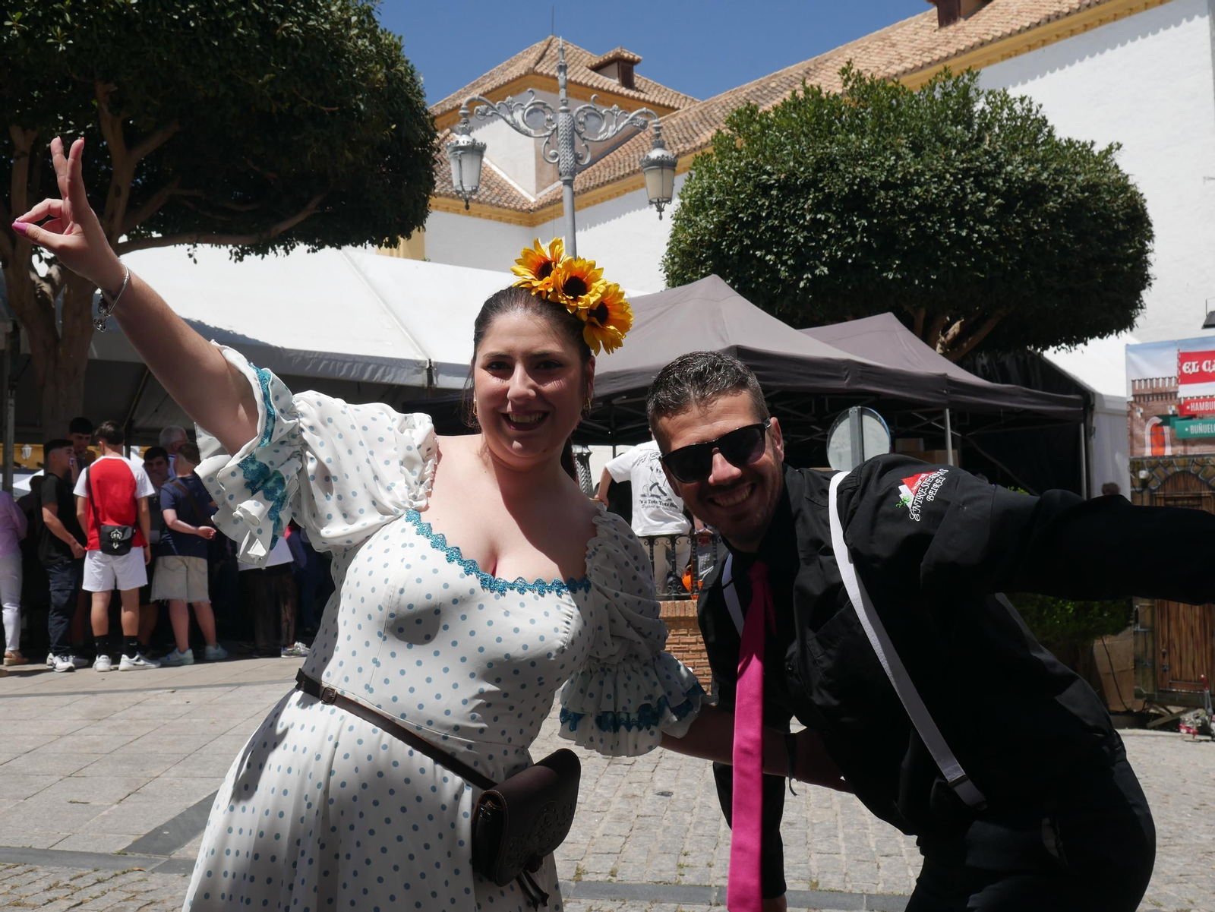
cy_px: 456
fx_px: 1404
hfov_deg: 46.8
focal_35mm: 40
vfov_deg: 36.0
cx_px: 608
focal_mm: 20
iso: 200
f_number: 9
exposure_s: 1/500
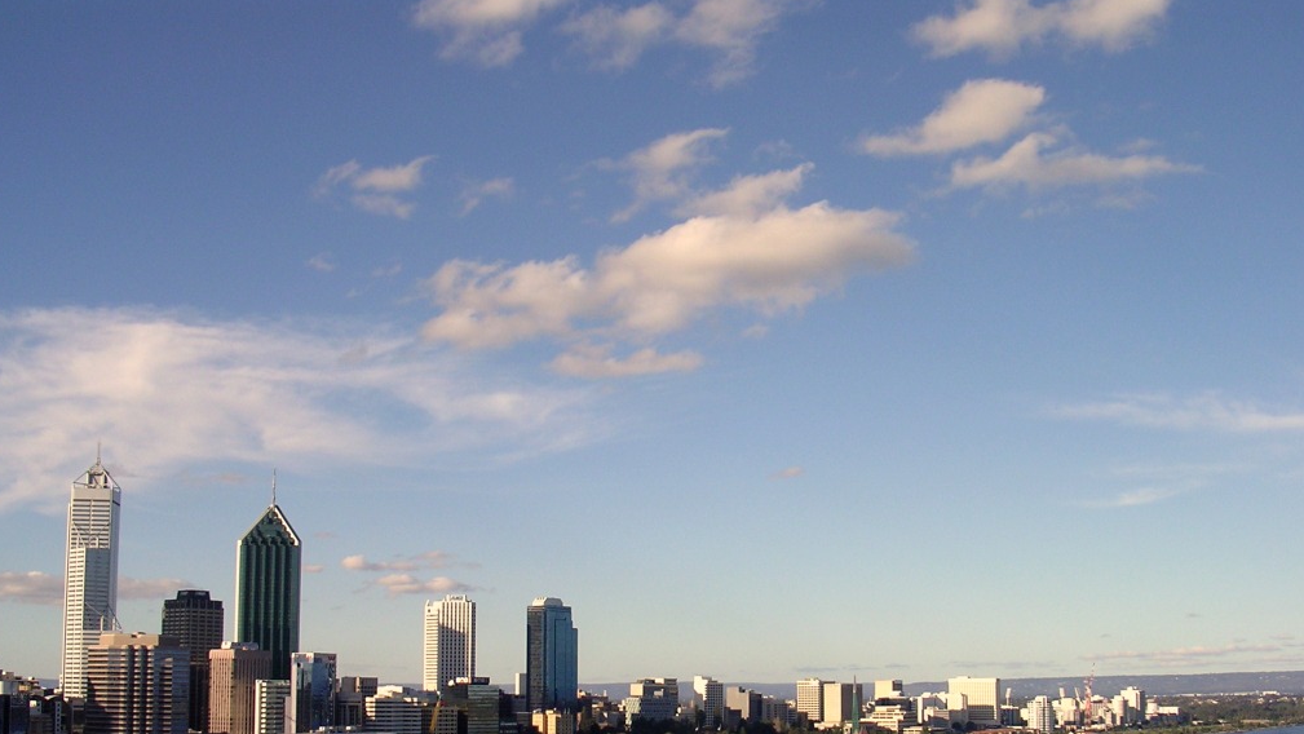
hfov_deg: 48.3
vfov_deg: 28.2
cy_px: 486
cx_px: 644
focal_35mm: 42
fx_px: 1452
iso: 100
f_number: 5.6
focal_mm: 5.8
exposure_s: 1/329
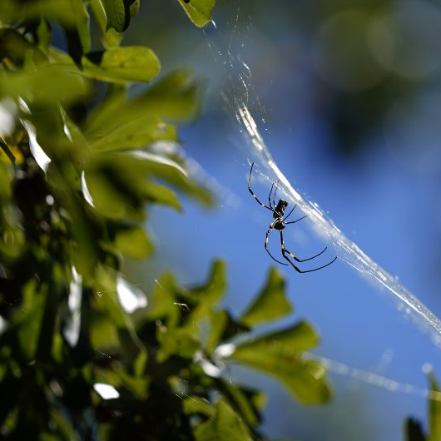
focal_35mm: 769
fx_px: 11084
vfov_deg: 2.3
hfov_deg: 2.3
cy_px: 220
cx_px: 297
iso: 50
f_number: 2.8
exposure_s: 1/800
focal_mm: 400
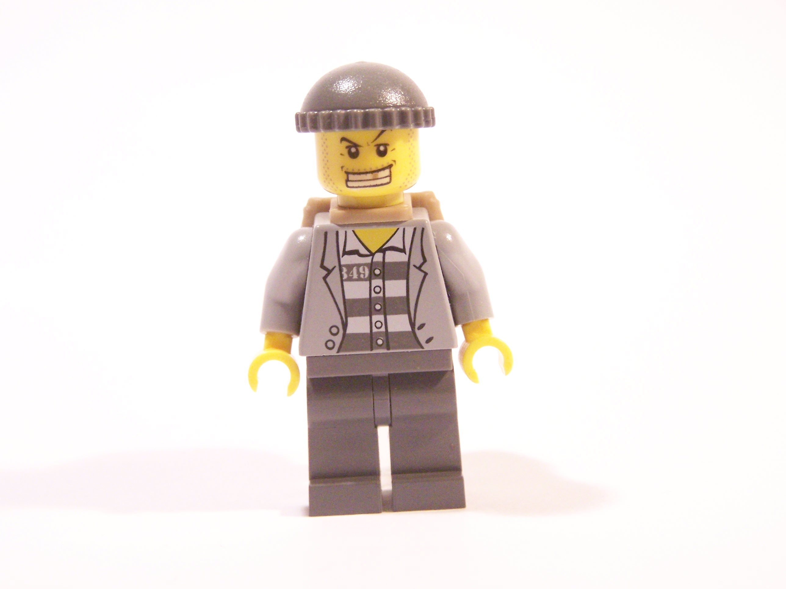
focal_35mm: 105
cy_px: 294
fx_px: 2384
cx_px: 393
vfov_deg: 14.1
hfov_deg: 18.7
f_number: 3.2
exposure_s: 1/45
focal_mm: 17.5
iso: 400
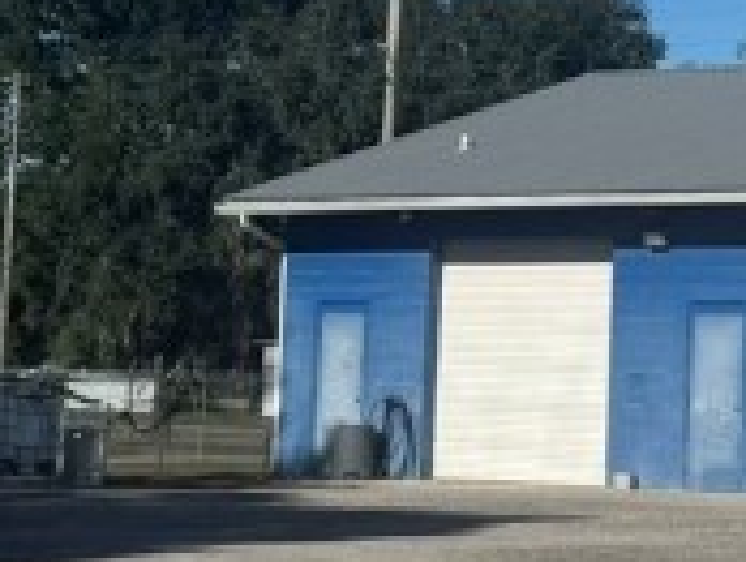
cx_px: 1252
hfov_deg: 12.9
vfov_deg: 10.5
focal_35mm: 141
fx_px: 3043
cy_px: 99
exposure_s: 1/7937
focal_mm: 6.76
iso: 80
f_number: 1.78
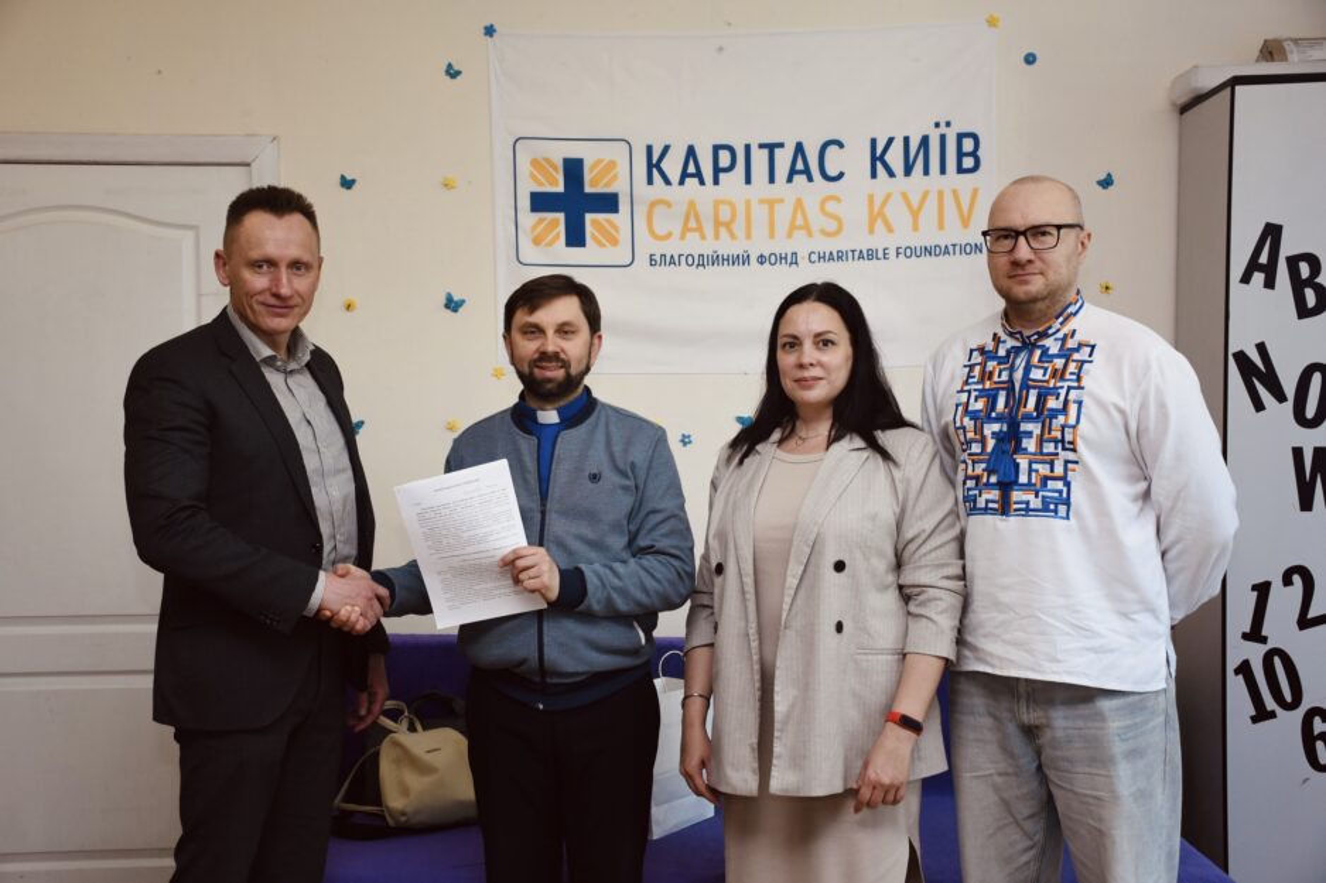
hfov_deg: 41.1
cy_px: 442
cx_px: 663
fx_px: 1768
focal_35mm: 48
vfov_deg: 28.1
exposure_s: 1/200
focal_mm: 32
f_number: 4
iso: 800
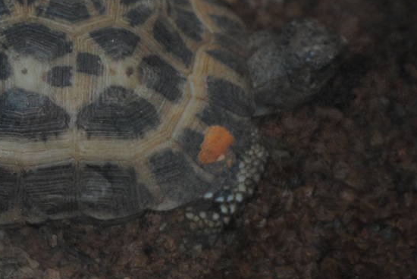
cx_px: -22
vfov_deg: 4.2
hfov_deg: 6.3
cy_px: -40
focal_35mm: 327
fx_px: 3797
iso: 200
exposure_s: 1/60
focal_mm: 75
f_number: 4.2
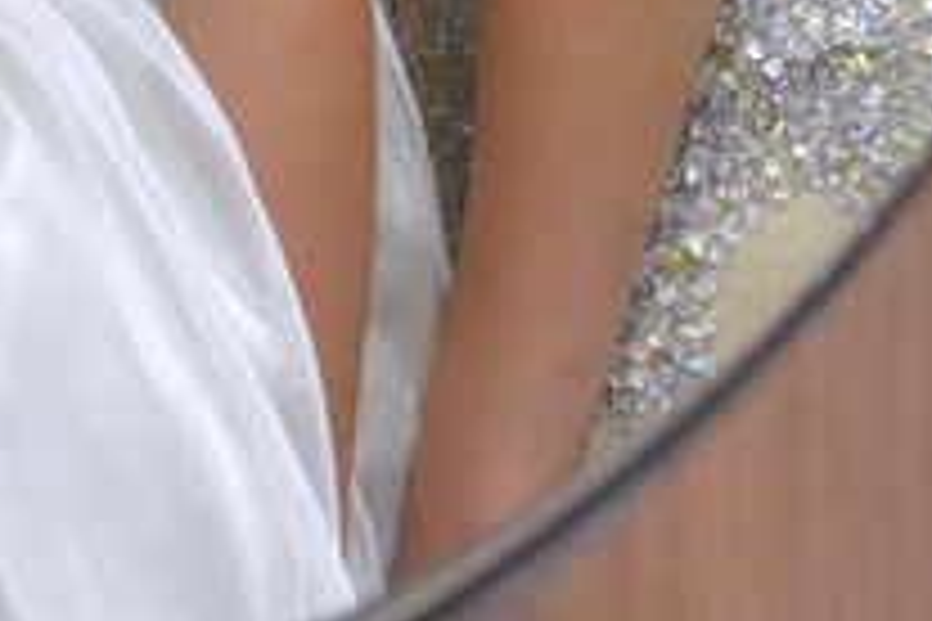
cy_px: -1096
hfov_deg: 6.1
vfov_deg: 4.0
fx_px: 8724
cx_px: -113
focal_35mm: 337
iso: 2500
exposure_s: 1/125
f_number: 5.6
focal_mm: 58
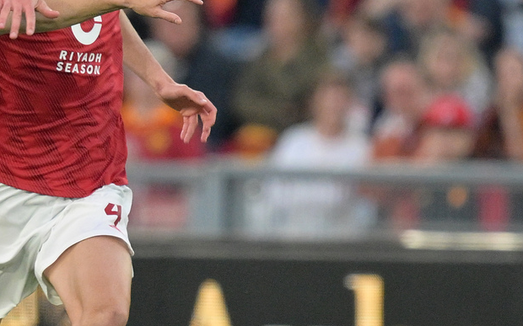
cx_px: -48
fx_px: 19677
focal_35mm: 1381
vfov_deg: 1.0
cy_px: 203
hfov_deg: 1.5
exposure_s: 1/2000
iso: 2000
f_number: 3.5
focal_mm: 400
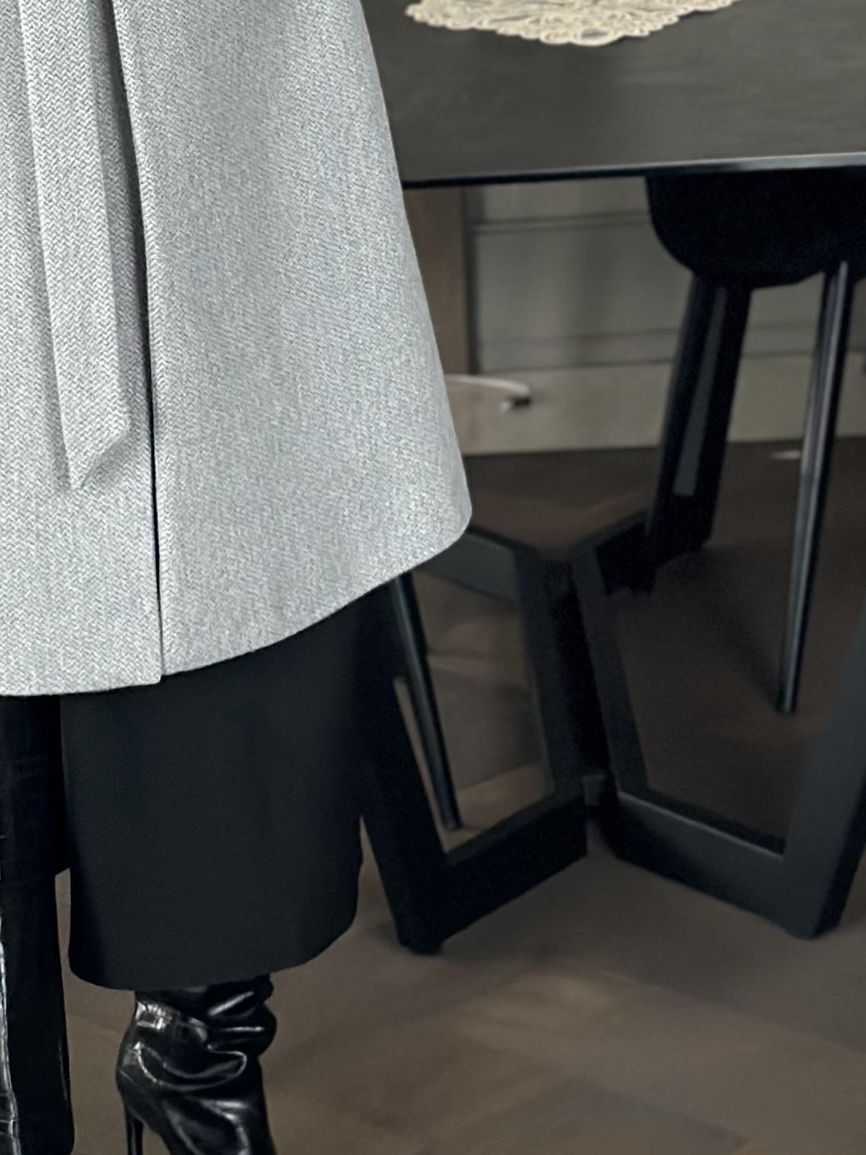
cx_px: 65
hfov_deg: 11.4
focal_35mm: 129
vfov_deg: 15.1
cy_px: 81
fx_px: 4303
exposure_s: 1/40
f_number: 1.78
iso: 400
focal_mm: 6.86
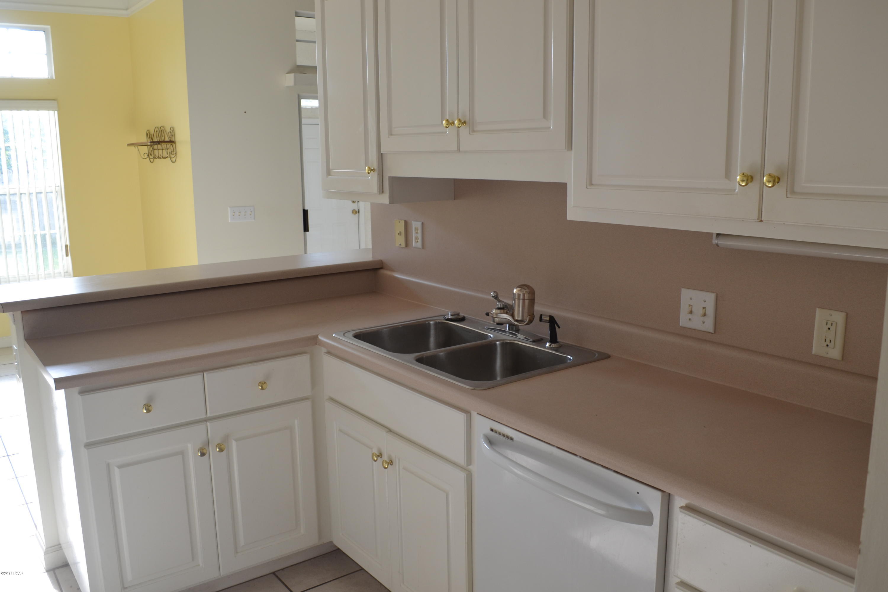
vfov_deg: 43.6
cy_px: 296
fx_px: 740
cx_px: 444
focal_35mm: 30
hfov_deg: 61.9
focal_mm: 20
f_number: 5.6
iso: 220
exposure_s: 1/60
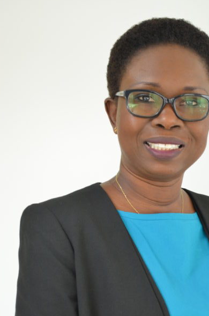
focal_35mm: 92
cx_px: 138
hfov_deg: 14.8
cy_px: 207
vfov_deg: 22.2
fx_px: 802
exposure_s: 1/13
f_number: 5.3
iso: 1600
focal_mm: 45
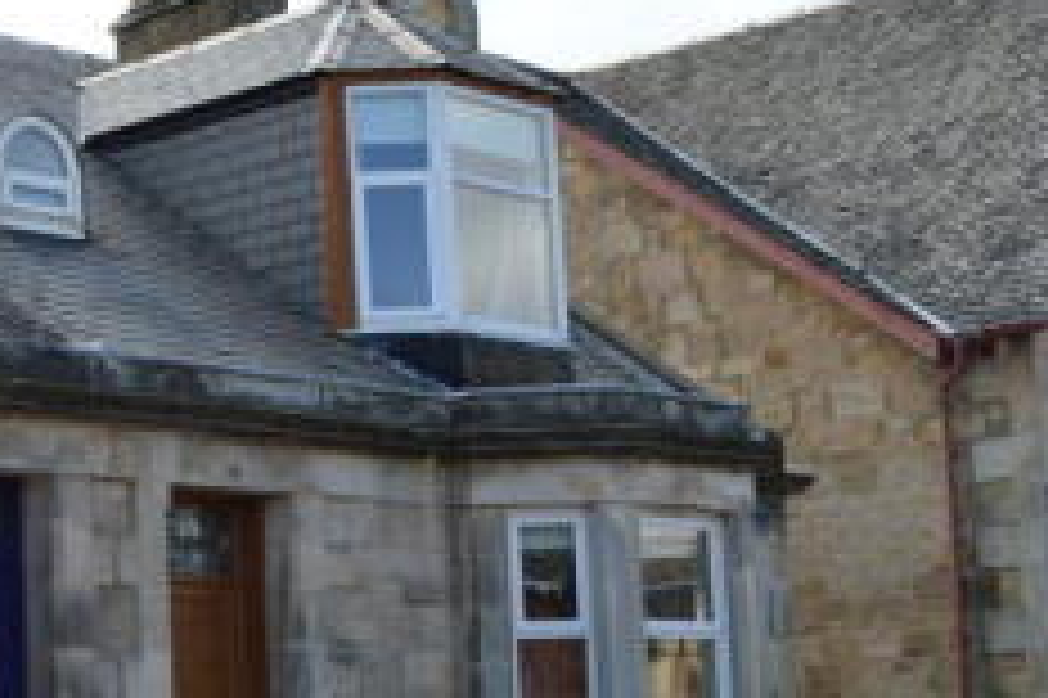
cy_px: 491
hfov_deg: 23.3
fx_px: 2211
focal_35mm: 76
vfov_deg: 17.8
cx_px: -346
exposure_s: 1/200
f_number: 7.1
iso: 100
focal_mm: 18
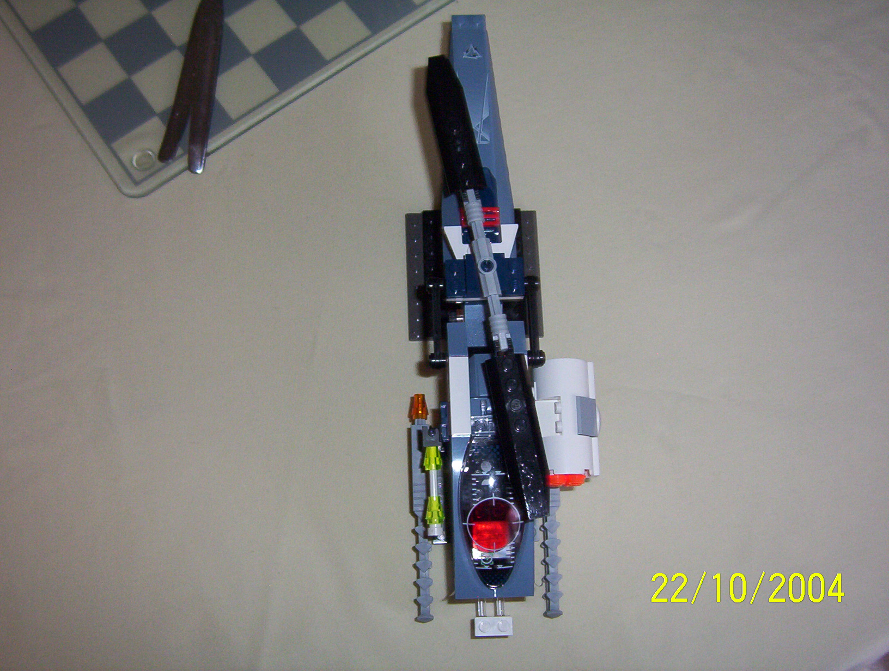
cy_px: 336
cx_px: 444
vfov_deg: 39.8
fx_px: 927
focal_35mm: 36
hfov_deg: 51.2
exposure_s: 1/30
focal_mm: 5.54
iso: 140
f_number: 2.76
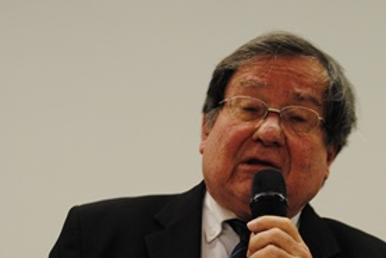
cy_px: 234
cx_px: 238
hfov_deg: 11.4
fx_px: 1931
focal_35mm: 180
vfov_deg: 7.6
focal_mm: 52
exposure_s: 1/30
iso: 400
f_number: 5.6
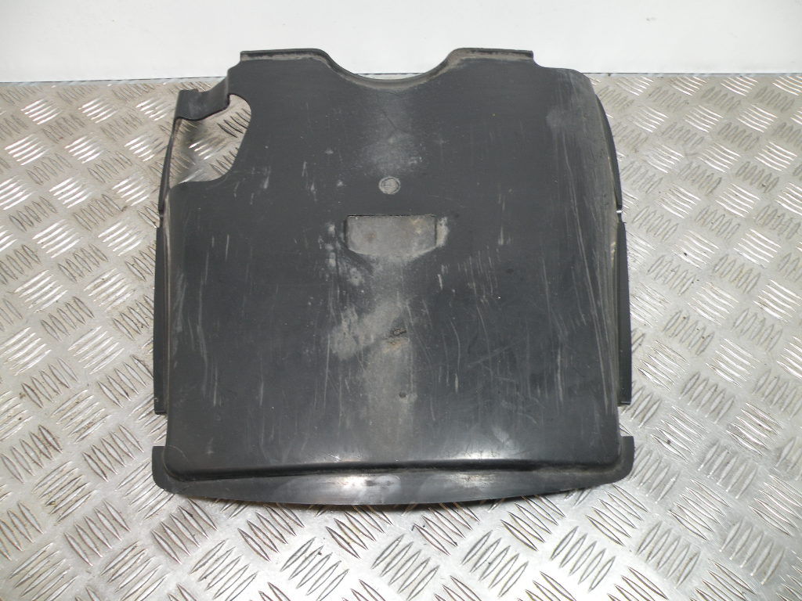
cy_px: 300
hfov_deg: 65.3
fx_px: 626
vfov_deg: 51.4
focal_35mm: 27
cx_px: 401
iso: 83
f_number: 2.8
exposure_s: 1/63.1
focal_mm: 4.7
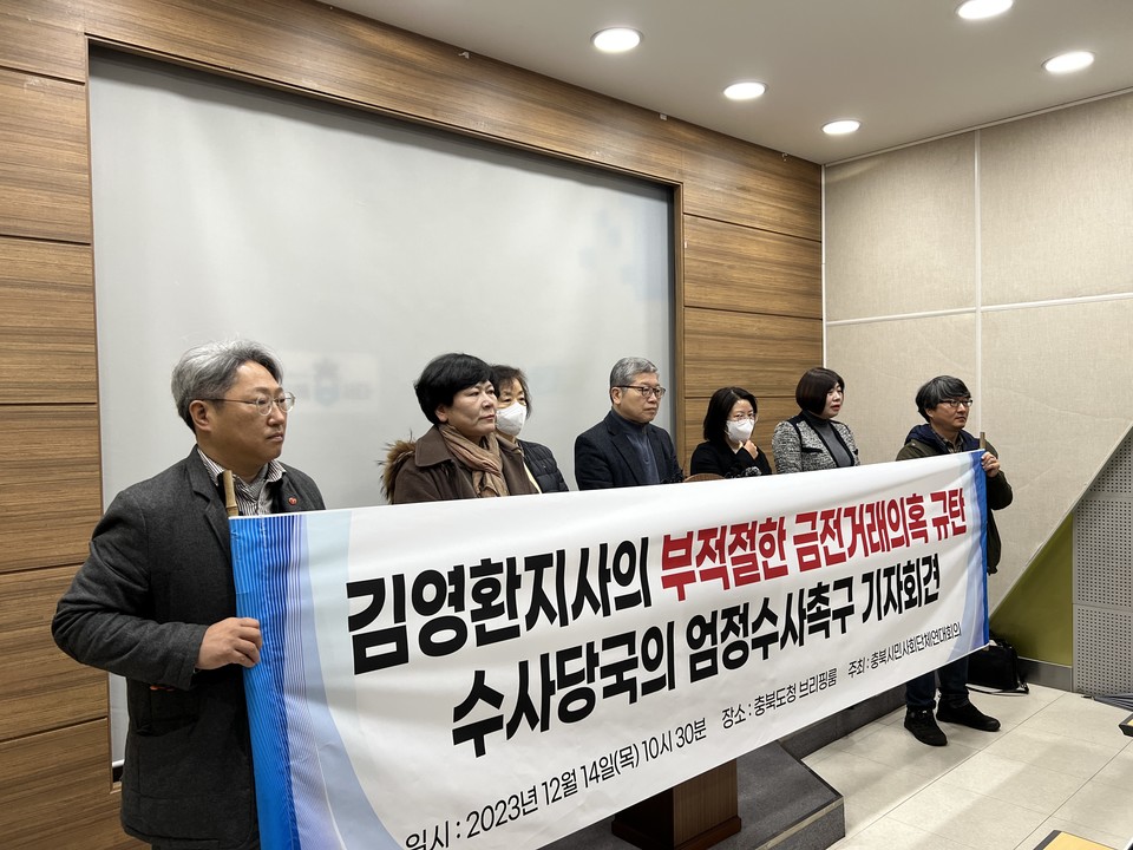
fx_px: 851
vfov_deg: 53.1
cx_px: 566
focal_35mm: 26
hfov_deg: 67.3
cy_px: 425
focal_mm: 5.7
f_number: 1.5
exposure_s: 1/120
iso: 100
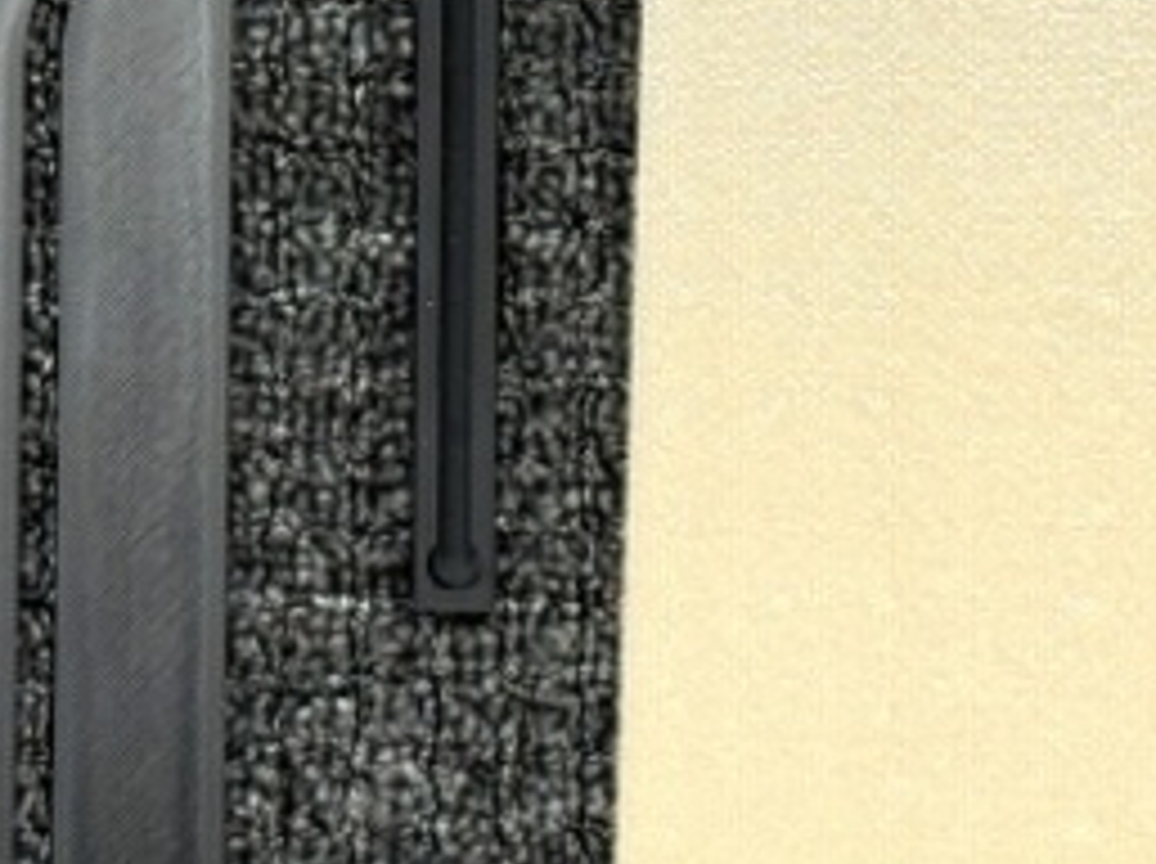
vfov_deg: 9.2
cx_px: 585
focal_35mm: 159
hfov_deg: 12.4
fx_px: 5302
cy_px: -74
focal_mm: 6.76
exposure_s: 1/121
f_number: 1.78
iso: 50
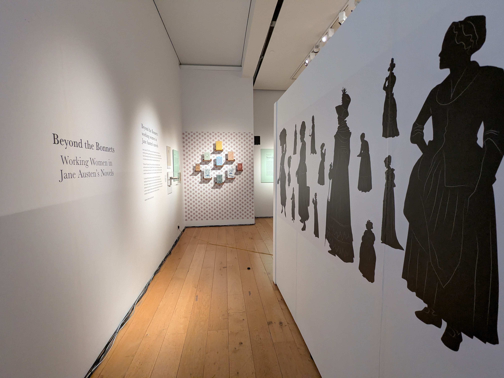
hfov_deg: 94.5
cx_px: 252
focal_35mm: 16
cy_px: 189
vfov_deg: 78.1
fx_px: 233
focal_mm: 2.35
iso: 399
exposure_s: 1/50
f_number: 2.2
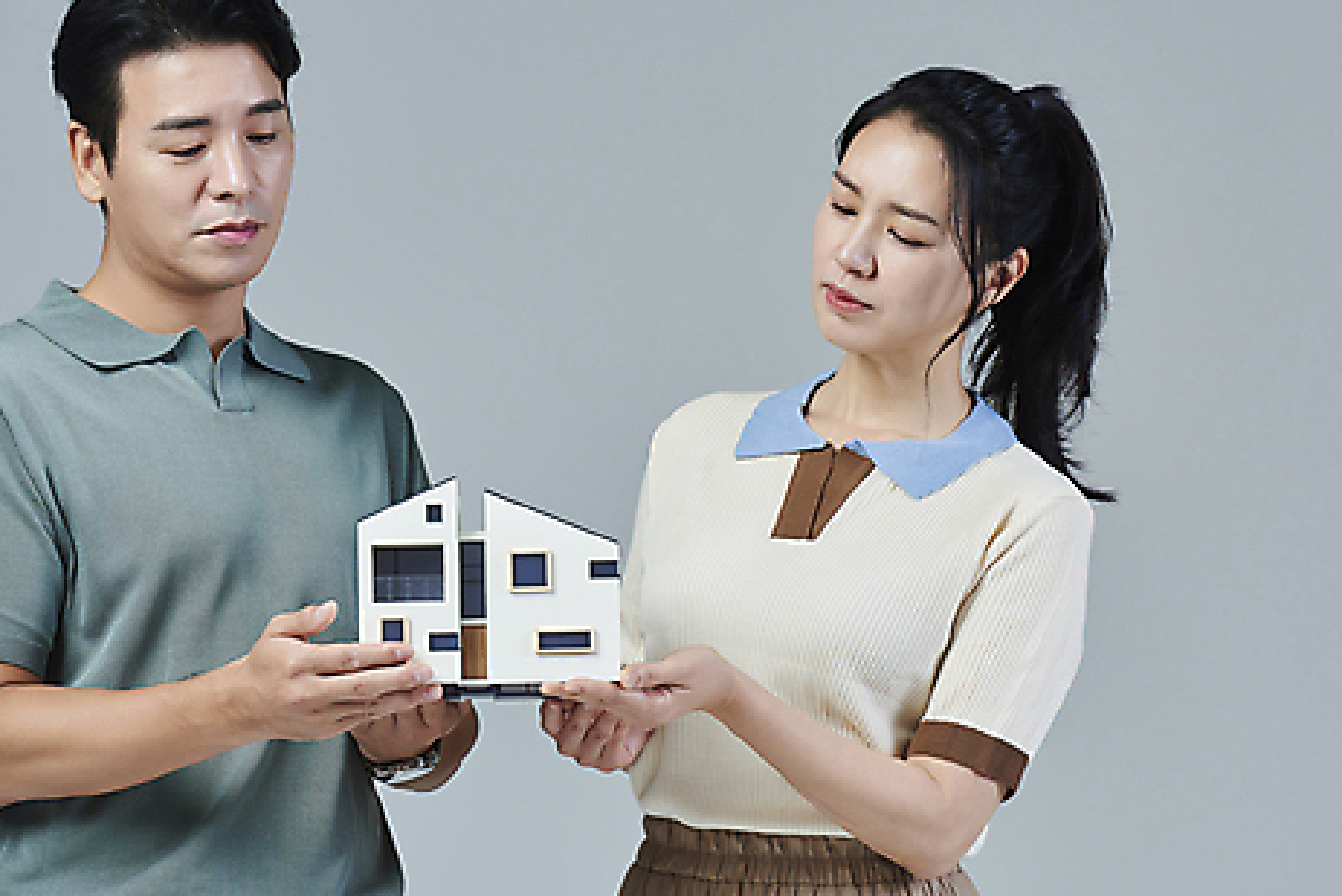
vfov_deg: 8.7
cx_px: 557
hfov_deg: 13.0
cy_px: 415
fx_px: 5891
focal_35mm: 158
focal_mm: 122
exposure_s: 1/125
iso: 100
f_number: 14
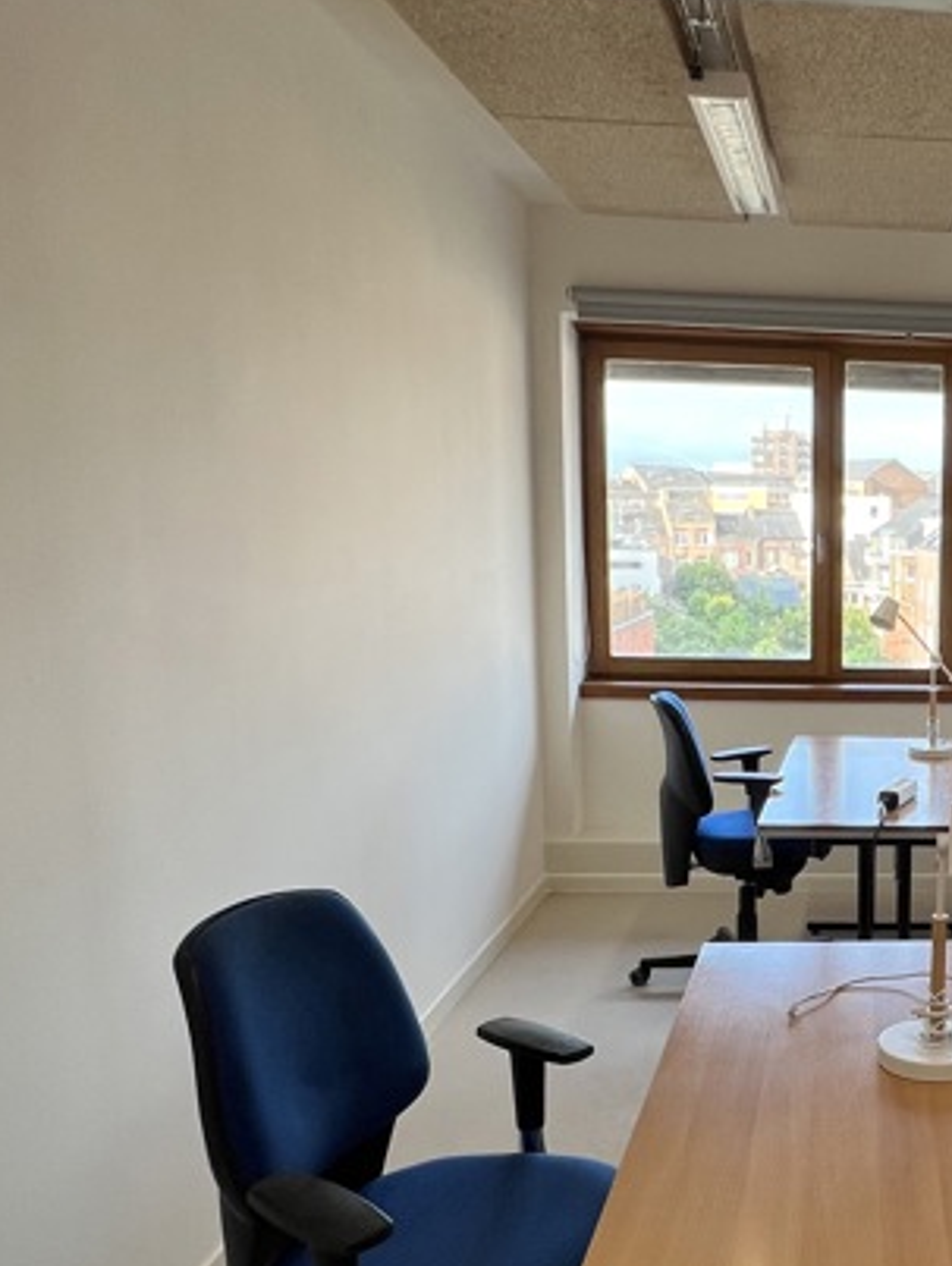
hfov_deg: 37.1
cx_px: 1015
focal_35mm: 33
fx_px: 1208
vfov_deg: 55.0
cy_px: 735
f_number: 1.8
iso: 50
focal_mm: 1.57
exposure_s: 1/100
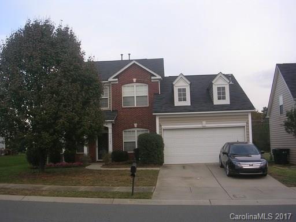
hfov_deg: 49.0
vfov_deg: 37.7
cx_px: 148
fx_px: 325
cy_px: 111
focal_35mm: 38
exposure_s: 1/279
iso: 50
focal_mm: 5.8
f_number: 2.8
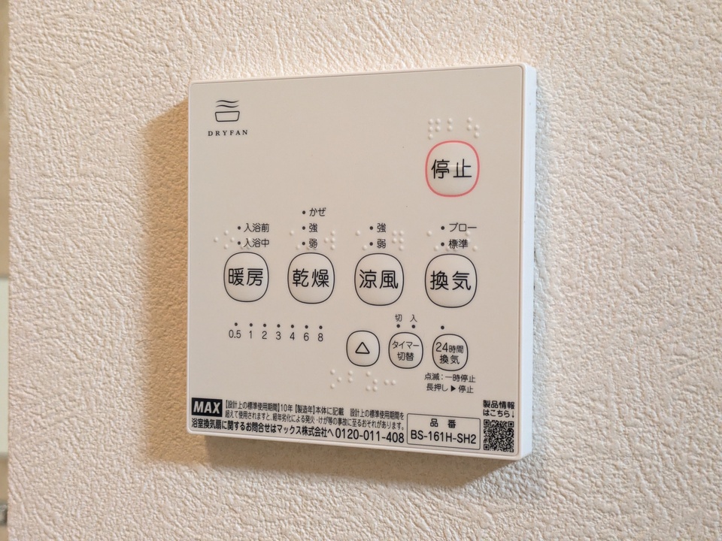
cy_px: 270
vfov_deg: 28.6
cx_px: 361
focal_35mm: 51
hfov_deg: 37.5
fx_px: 1064
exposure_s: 1/60
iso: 456
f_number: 1.89
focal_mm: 5.43
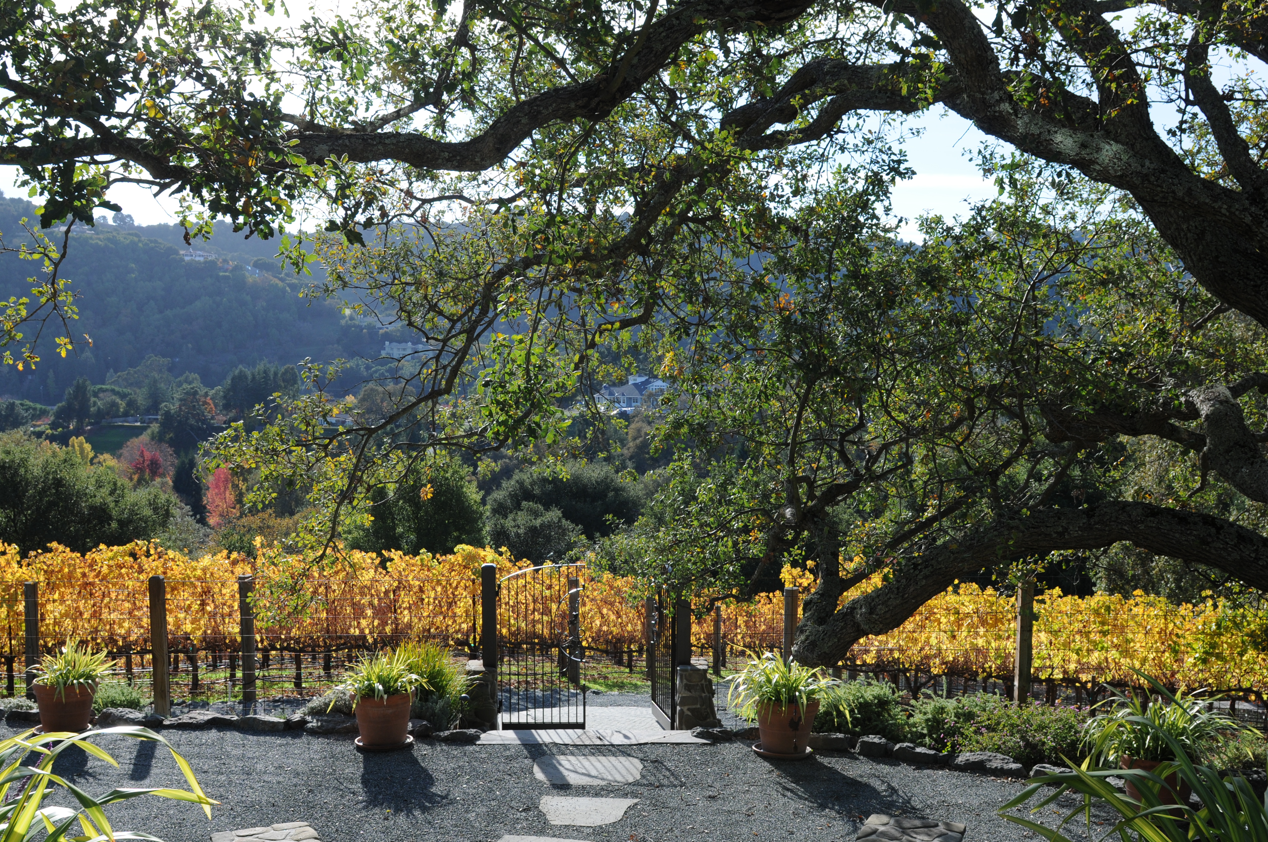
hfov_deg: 50.7
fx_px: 1337
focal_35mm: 38
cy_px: 437
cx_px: 600
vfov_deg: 35.0
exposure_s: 1/250
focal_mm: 24
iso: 200
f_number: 8
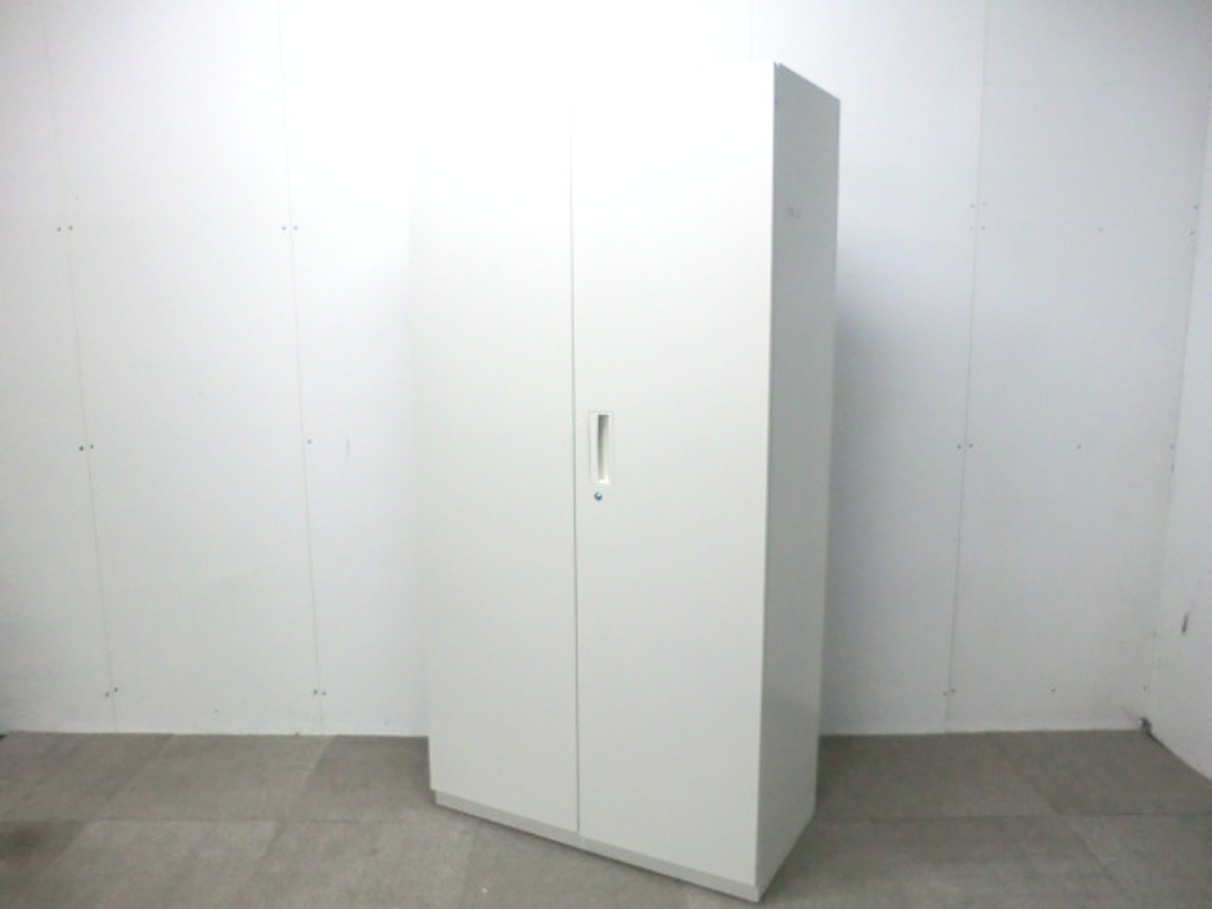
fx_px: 945
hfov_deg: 65.3
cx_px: 606
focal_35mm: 27
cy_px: 454
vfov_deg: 51.4
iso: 640
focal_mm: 4.9
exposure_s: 1/60
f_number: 3.2
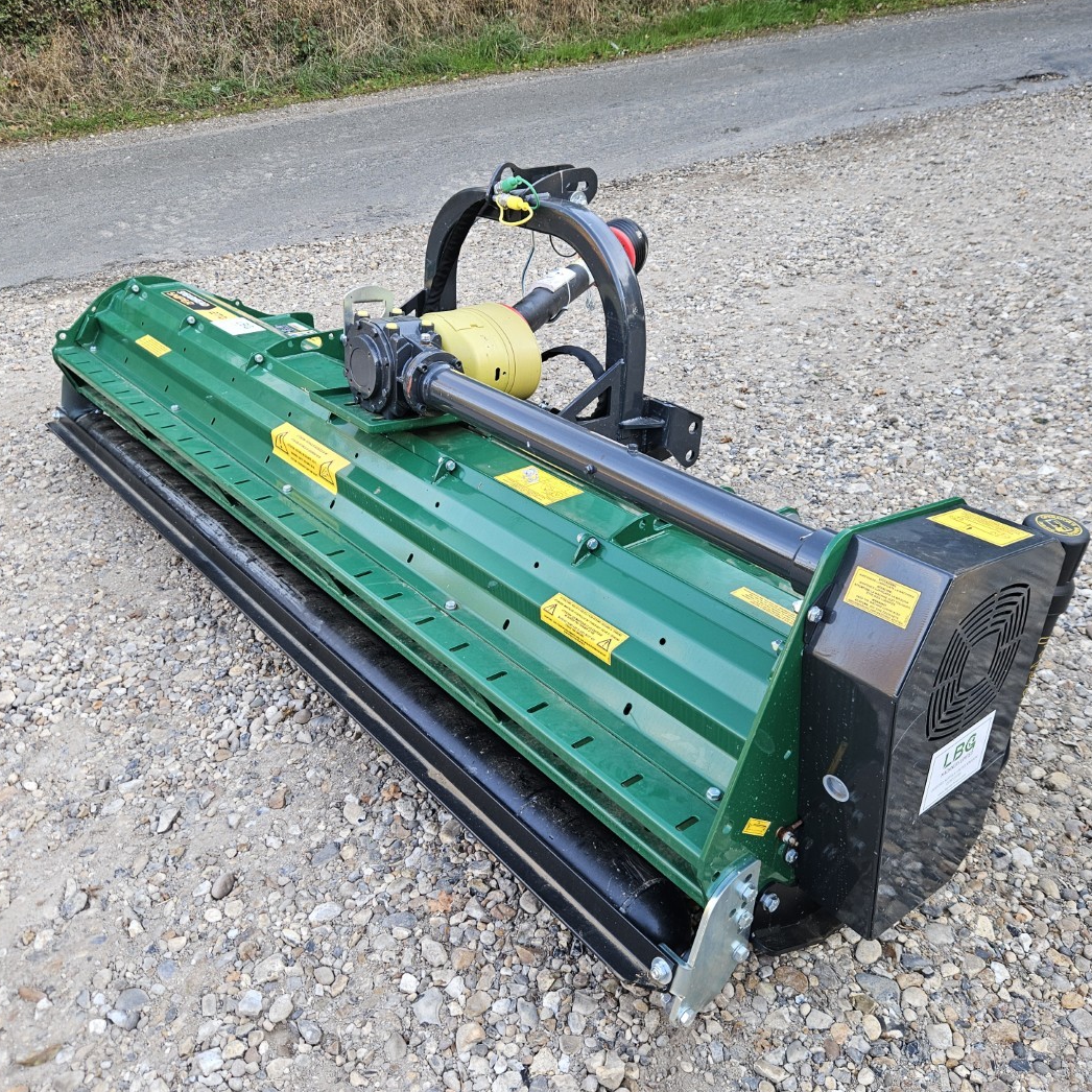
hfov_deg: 57.3
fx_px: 999
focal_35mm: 28
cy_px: 555
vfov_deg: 57.3
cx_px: 553
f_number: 1.8
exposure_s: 1/180
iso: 100
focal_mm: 5.4
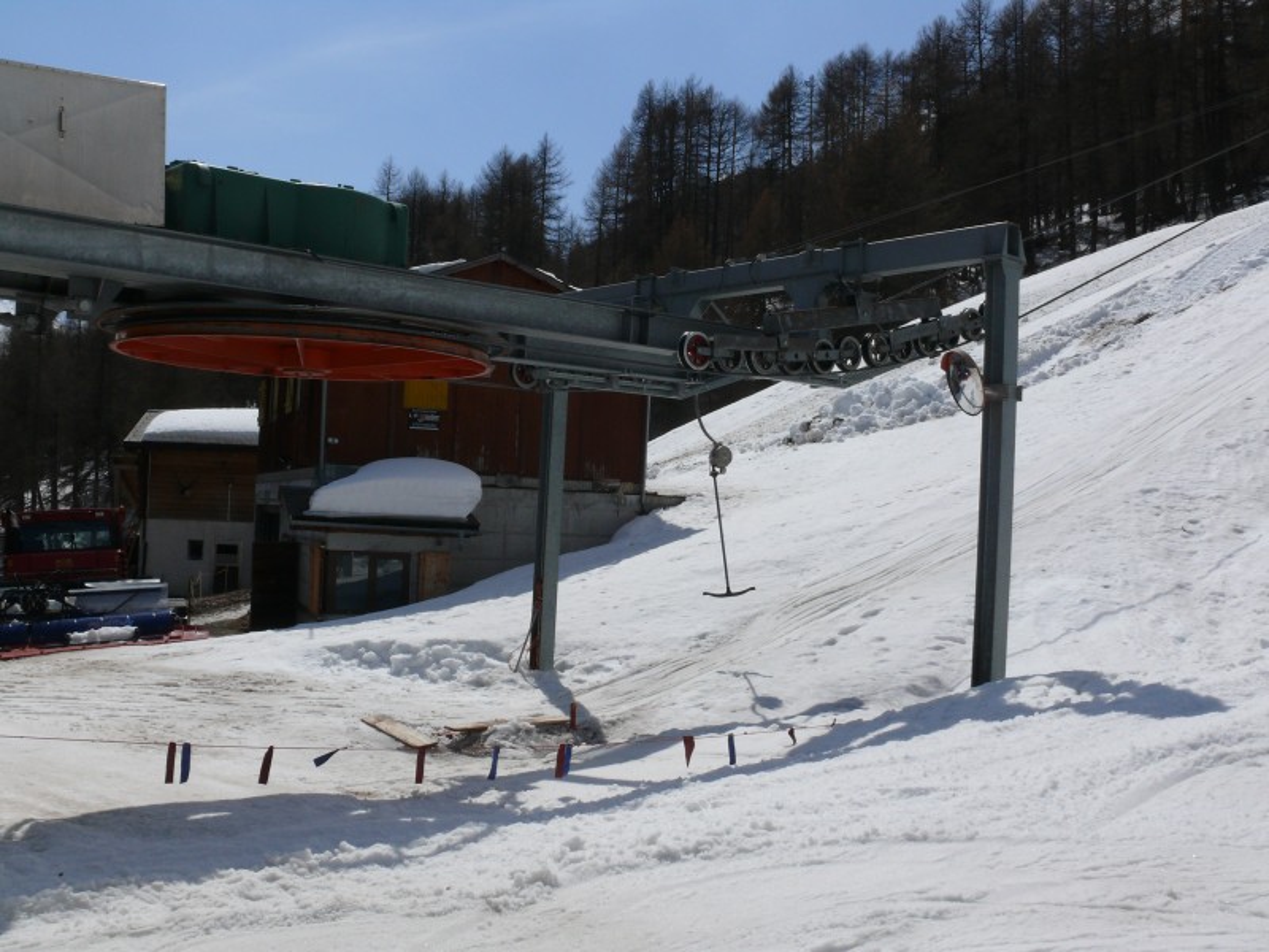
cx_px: 634
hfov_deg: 50.1
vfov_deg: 38.7
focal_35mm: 37
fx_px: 1356
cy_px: 476
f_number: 8
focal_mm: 7.8
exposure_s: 1/1000
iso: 100
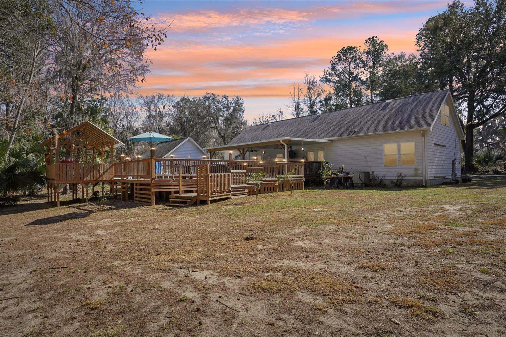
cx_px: 253
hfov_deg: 81.2
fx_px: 295
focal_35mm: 21
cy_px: 168
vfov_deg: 59.5
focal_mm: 21
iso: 100
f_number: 20
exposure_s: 1/30
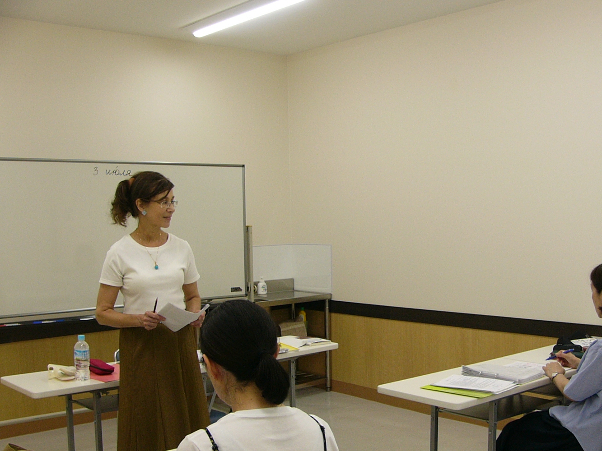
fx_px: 730
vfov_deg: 34.3
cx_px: 326
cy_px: 266
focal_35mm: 42
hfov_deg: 44.7
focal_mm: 4.6
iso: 75
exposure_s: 1/60
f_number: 2.8
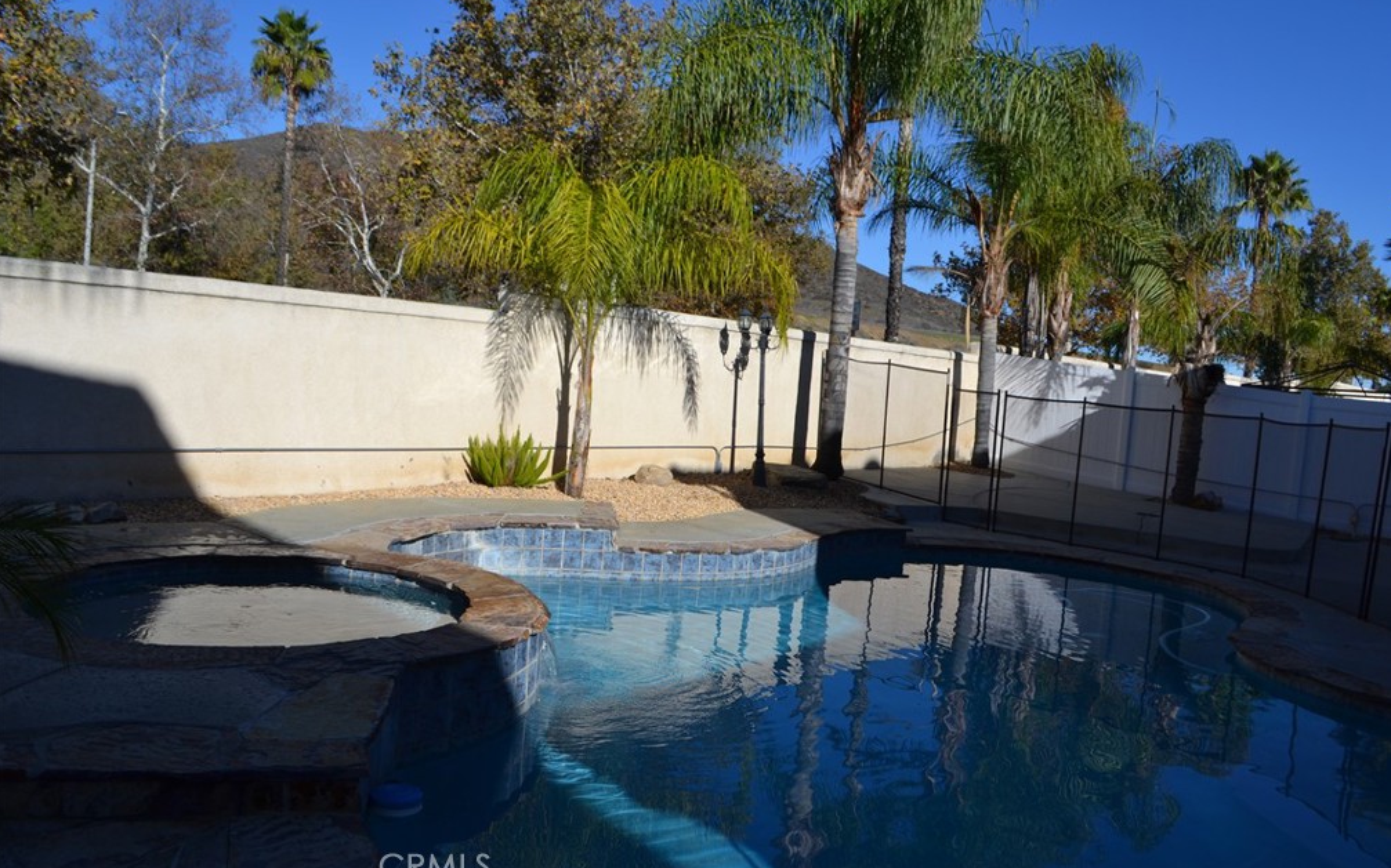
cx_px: 702
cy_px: 415
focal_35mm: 28
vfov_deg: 44.5
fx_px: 1061
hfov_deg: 66.5
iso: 100
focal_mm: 18
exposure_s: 1/320
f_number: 8
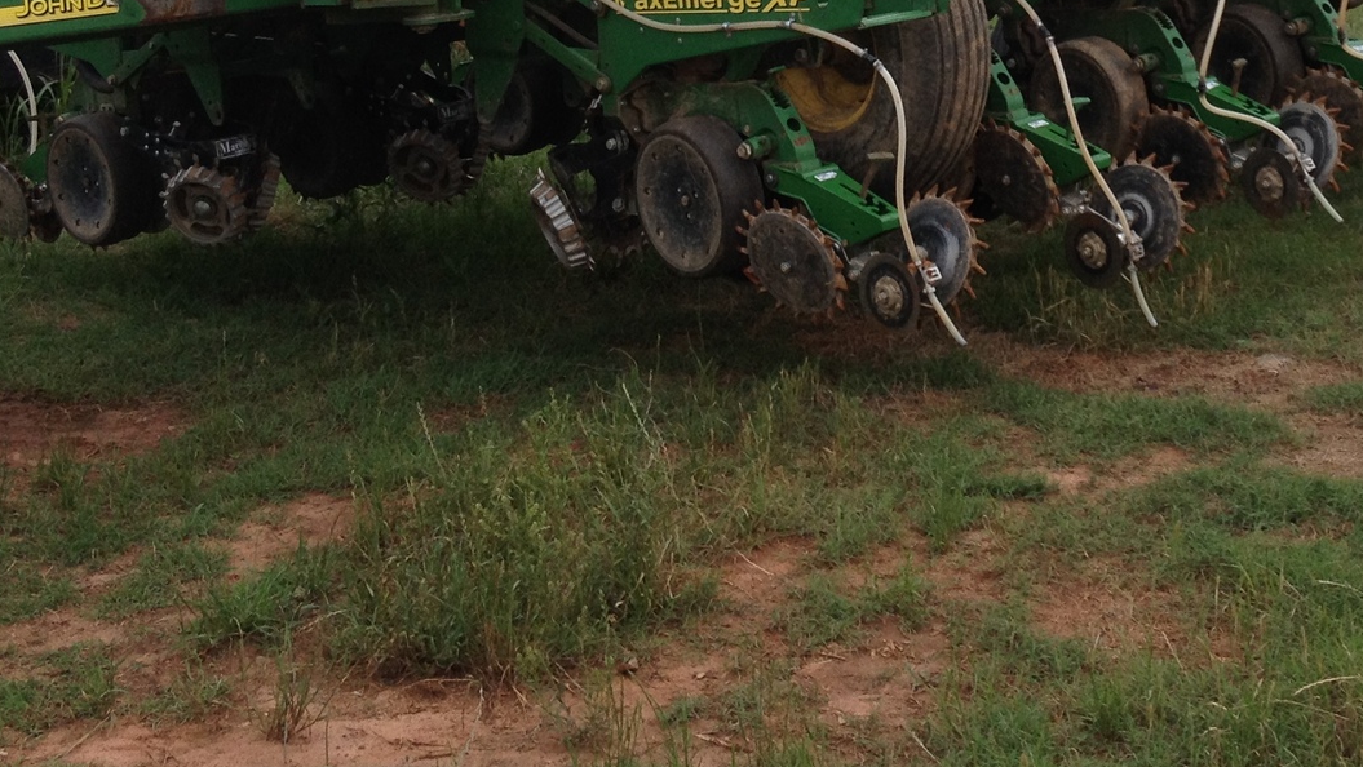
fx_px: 2675
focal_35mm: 74
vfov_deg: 15.7
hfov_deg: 28.1
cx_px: 1039
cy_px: -156
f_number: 2.4
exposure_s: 1/951
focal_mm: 4.28
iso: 50
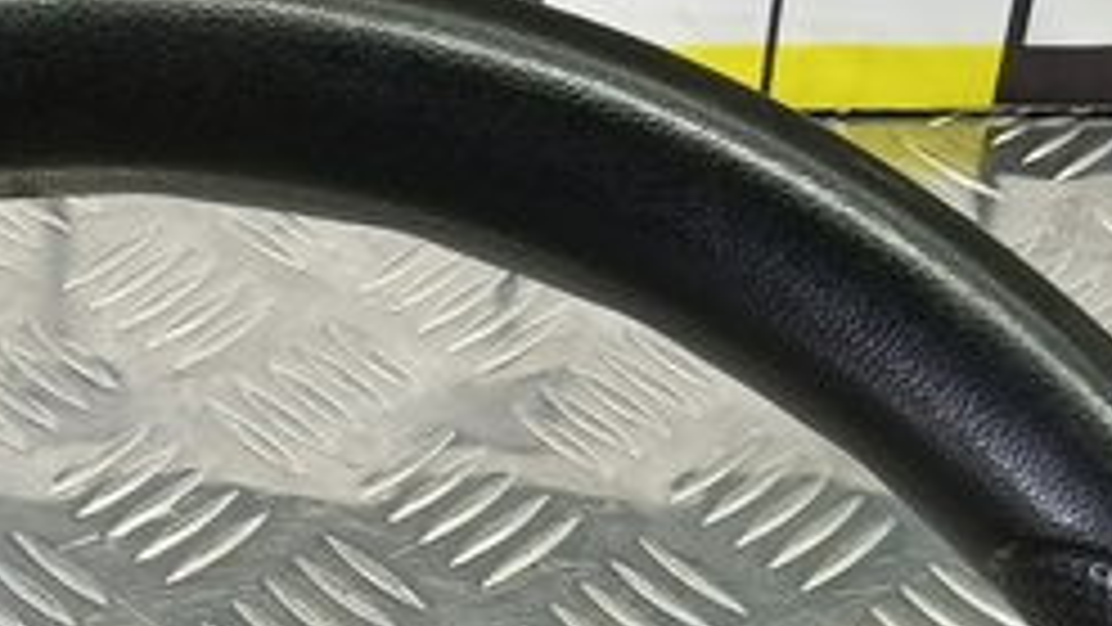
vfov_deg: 10.3
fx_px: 3067
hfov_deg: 20.2
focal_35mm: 104
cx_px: 167
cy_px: 1432
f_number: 1.6
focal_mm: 4.11
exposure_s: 1/50
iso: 160
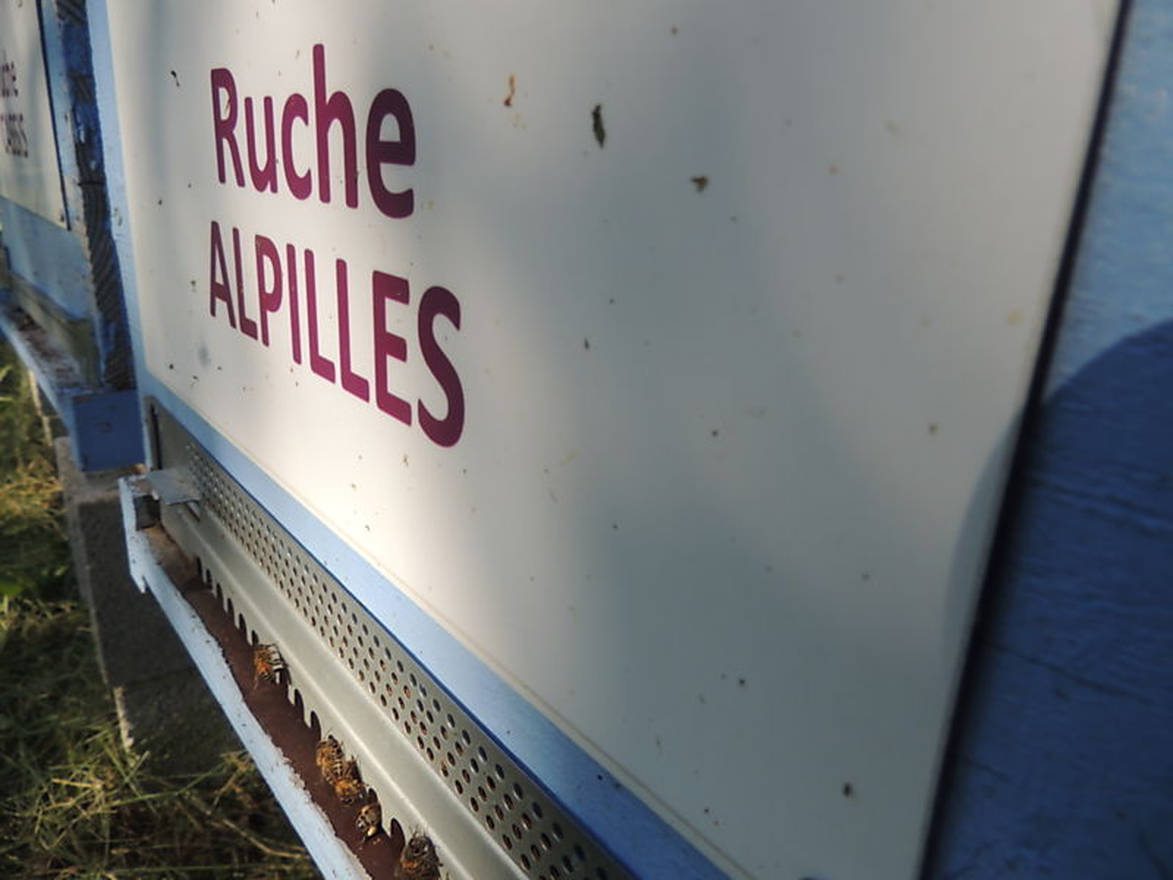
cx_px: 586
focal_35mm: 24
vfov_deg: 56.8
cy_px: 440
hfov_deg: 71.6
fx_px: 813
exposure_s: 1/800
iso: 100
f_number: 3
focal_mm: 4.3
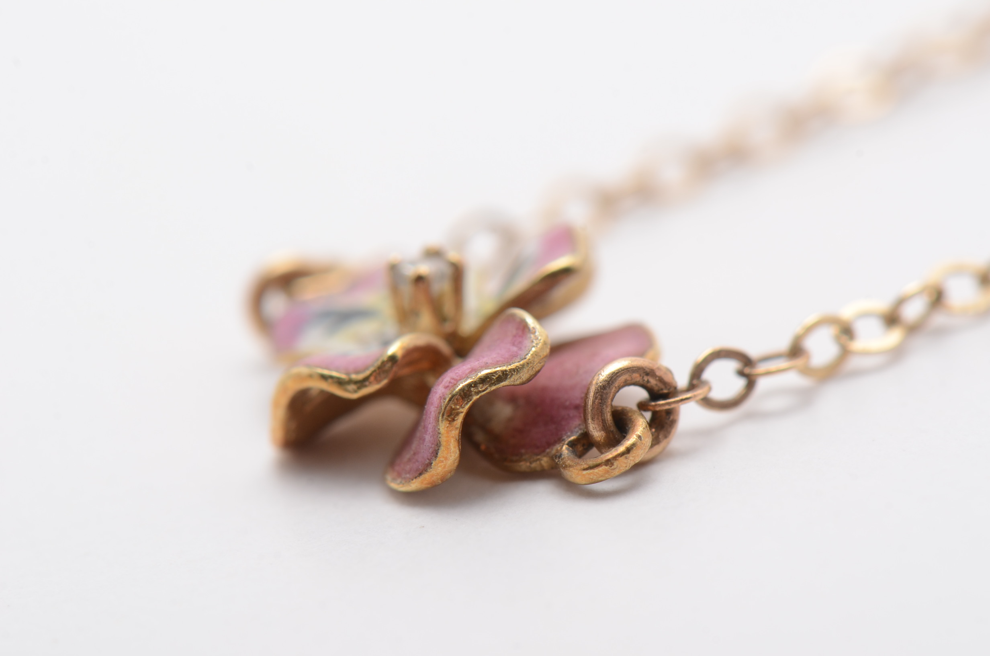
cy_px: 328
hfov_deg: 16.1
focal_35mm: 128
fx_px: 3499
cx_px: 495
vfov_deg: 10.7
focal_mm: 85
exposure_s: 1/125
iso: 200
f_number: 14
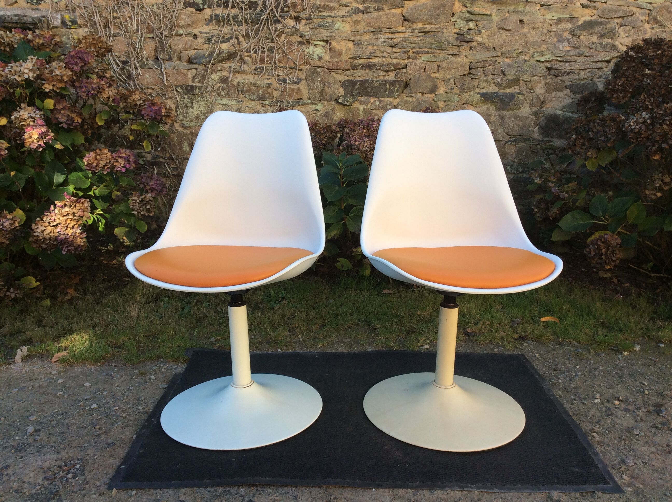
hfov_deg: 56.9
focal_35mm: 32
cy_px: 251
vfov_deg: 44.1
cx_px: 336
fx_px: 620
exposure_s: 1/260
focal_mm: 3.3
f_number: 2.4
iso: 32
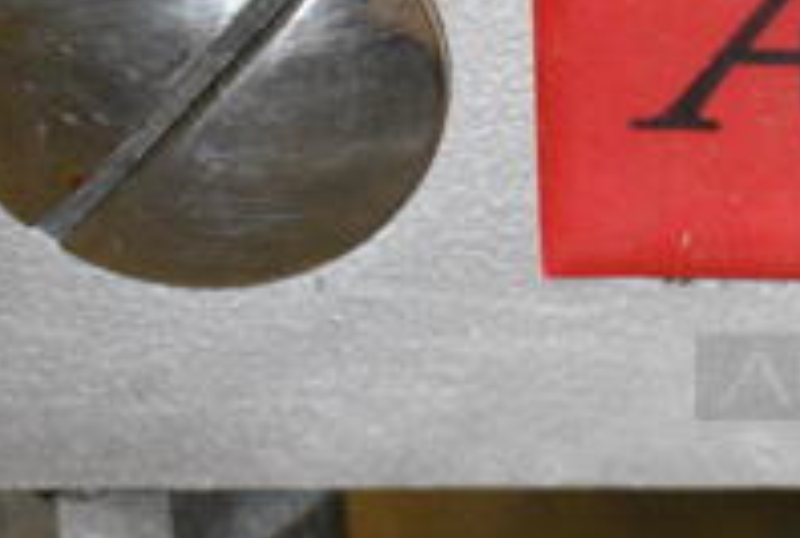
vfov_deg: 8.8
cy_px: 206
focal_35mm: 157
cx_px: 1147
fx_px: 3497
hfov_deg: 12.5
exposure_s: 1/100
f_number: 5
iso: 6400
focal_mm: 34
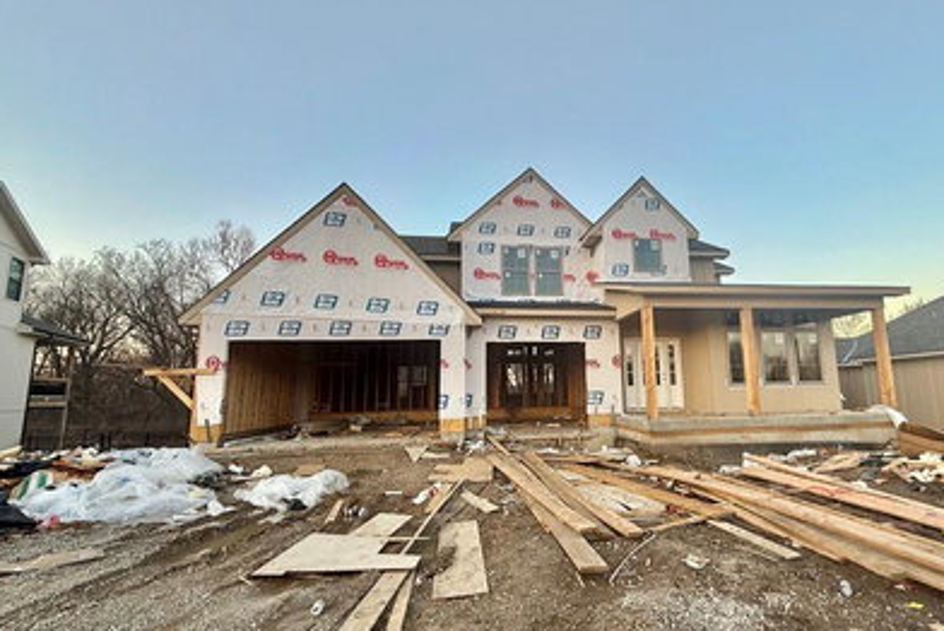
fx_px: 499
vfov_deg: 64.6
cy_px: 316
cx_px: 551
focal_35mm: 19
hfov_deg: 86.1
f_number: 2.2
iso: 50
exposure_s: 1/129
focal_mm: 2.22
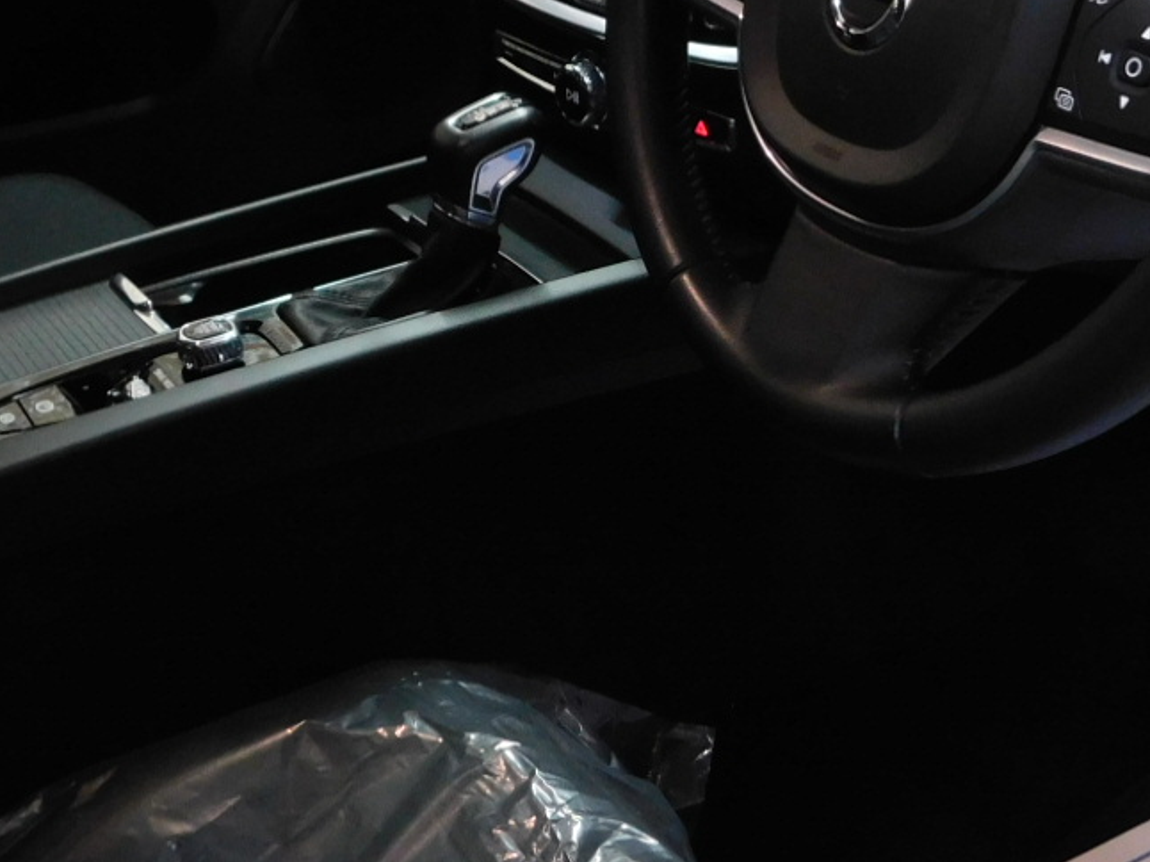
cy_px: 349
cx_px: 566
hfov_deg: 33.8
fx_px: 1893
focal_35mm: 57
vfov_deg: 25.6
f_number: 3
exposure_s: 1/15
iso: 400
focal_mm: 4
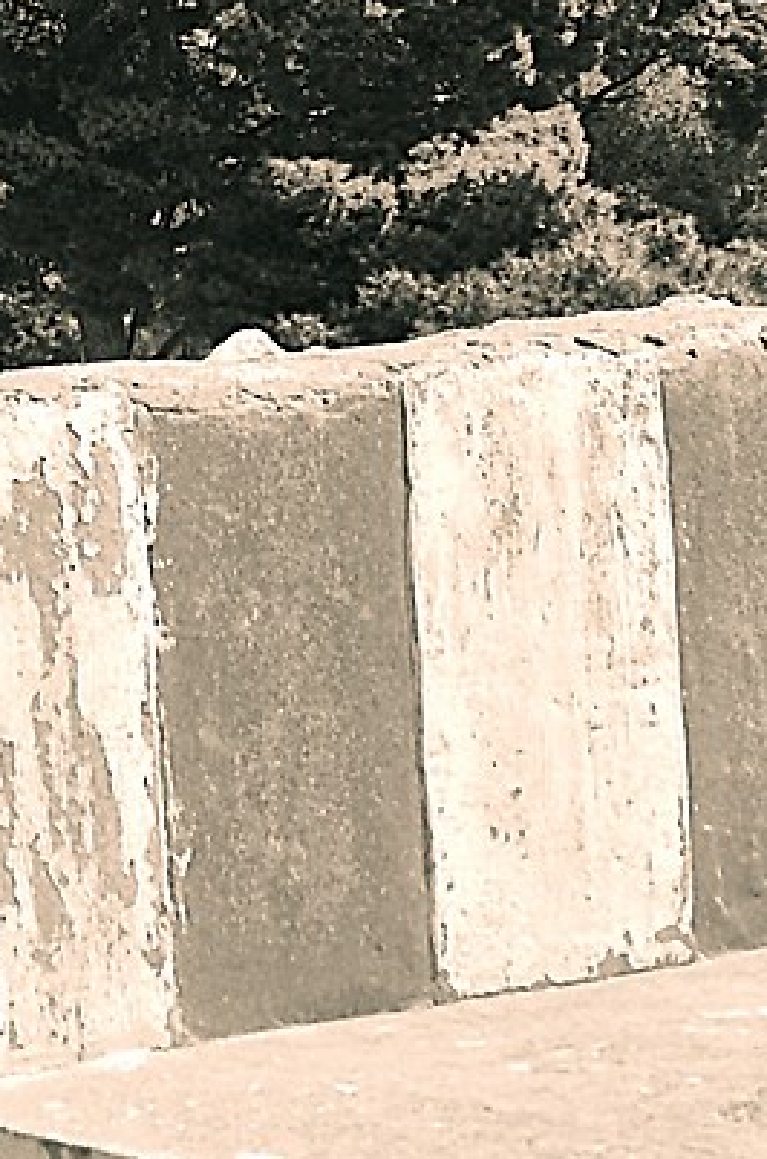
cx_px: -670
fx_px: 5172
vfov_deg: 12.3
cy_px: -441
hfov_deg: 8.1
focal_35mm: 161
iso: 140
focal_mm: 18
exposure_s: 1/250
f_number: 8
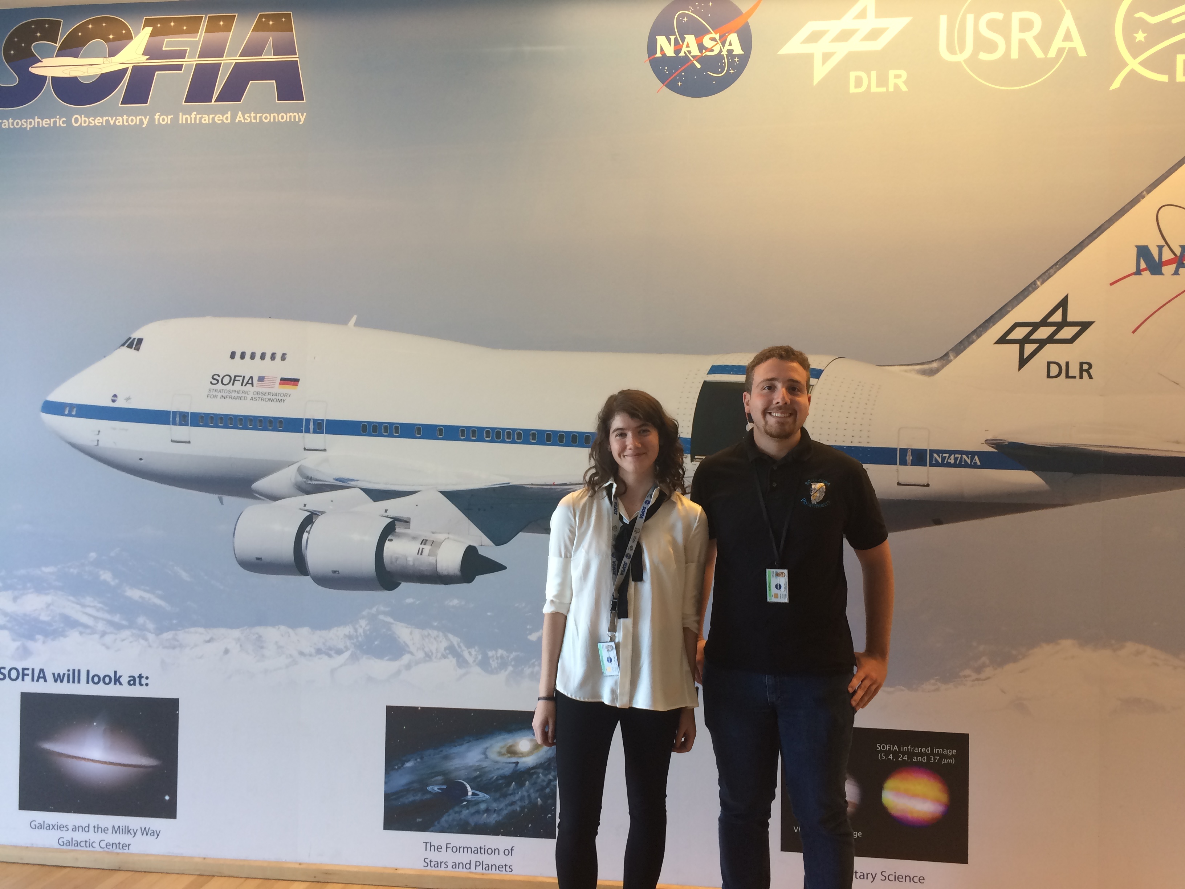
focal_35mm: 29
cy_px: 444
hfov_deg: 61.7
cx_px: 592
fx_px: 993
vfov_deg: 48.2
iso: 40
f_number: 2.2
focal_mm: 4.15
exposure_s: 1/30
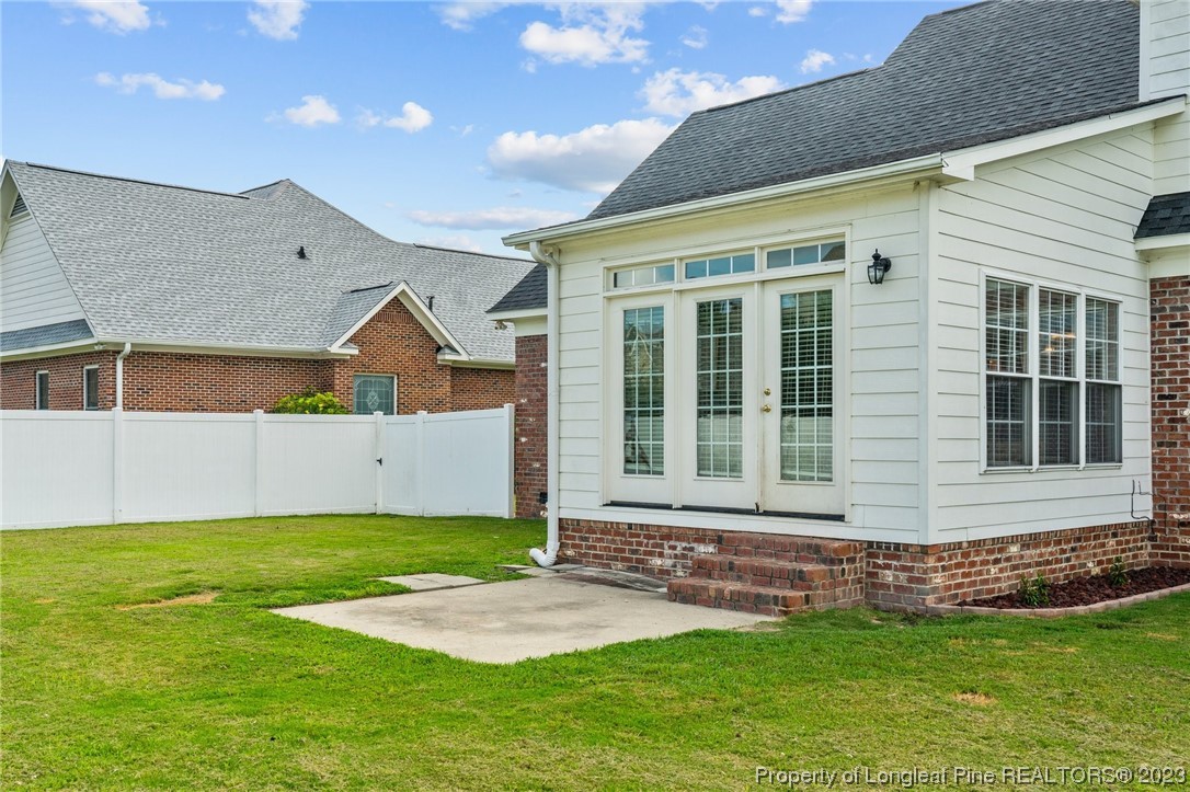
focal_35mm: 35
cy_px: 396
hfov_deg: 54.5
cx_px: 595
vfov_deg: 37.8
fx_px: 1156
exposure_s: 1/250
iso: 200
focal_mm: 35
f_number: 8
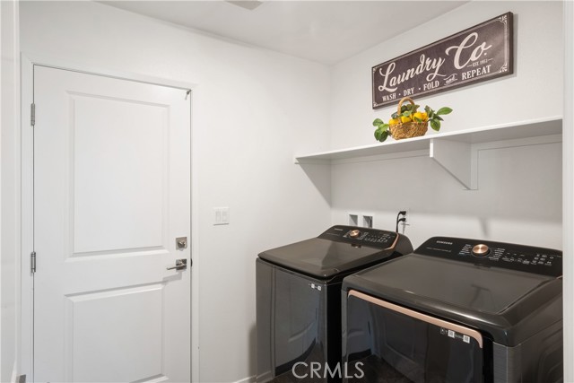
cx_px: 287
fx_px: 319
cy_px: 192
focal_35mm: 20
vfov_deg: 62.0
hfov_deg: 84.0
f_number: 22
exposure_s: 30
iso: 40
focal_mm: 20
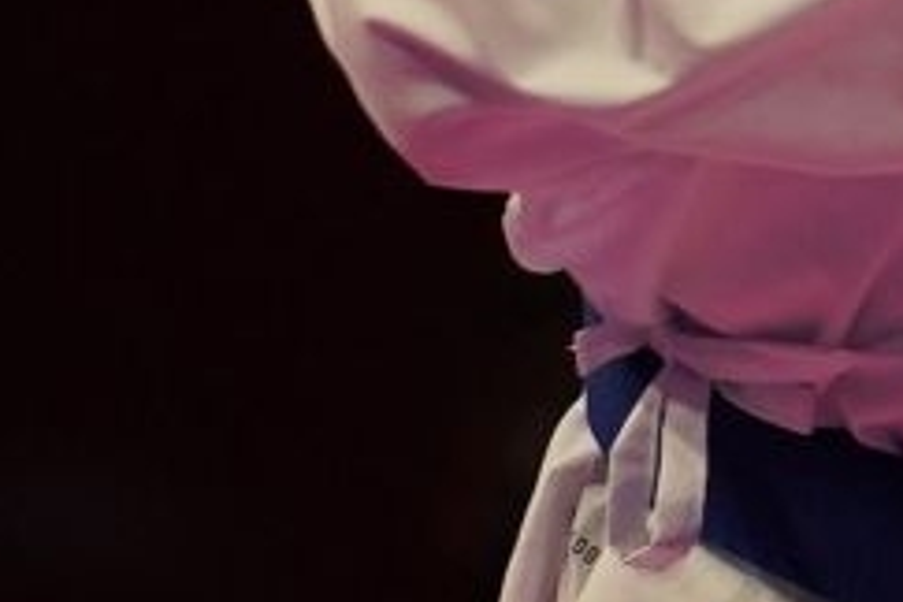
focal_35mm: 1531
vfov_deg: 0.9
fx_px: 38400
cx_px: 2627
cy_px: -137
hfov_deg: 1.3
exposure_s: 1/500
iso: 1000
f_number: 2.8
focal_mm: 138
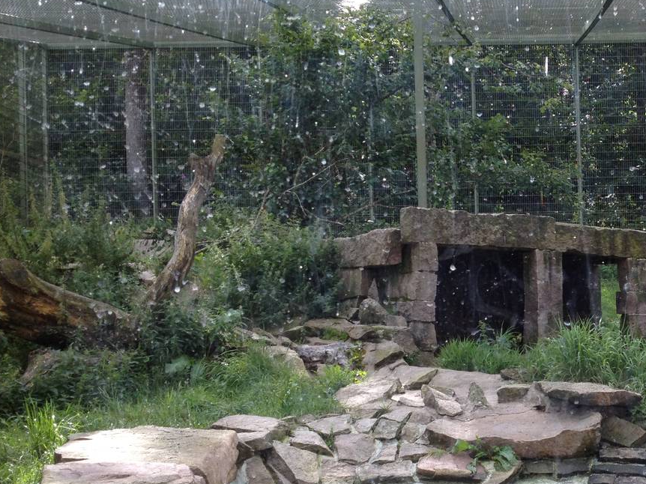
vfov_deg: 22.4
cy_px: 344
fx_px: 1213
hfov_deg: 28.8
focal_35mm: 65
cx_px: 566
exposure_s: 1/254
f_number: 2.4
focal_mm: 4.28
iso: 50
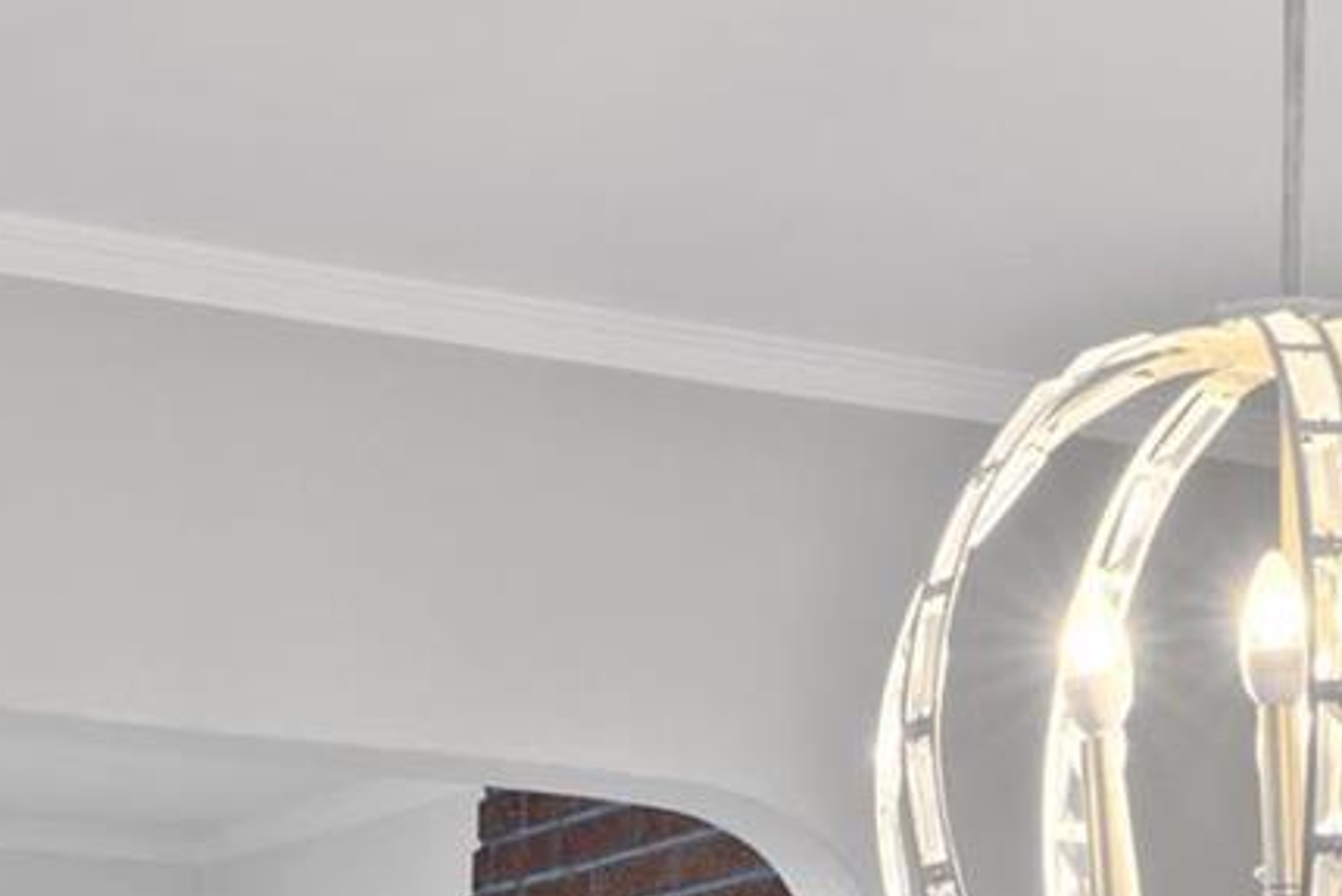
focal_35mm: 119
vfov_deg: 10.9
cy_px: 1533
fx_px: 4437
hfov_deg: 17.1
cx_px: 1030
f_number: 10
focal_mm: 16
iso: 400
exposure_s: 1/2.5
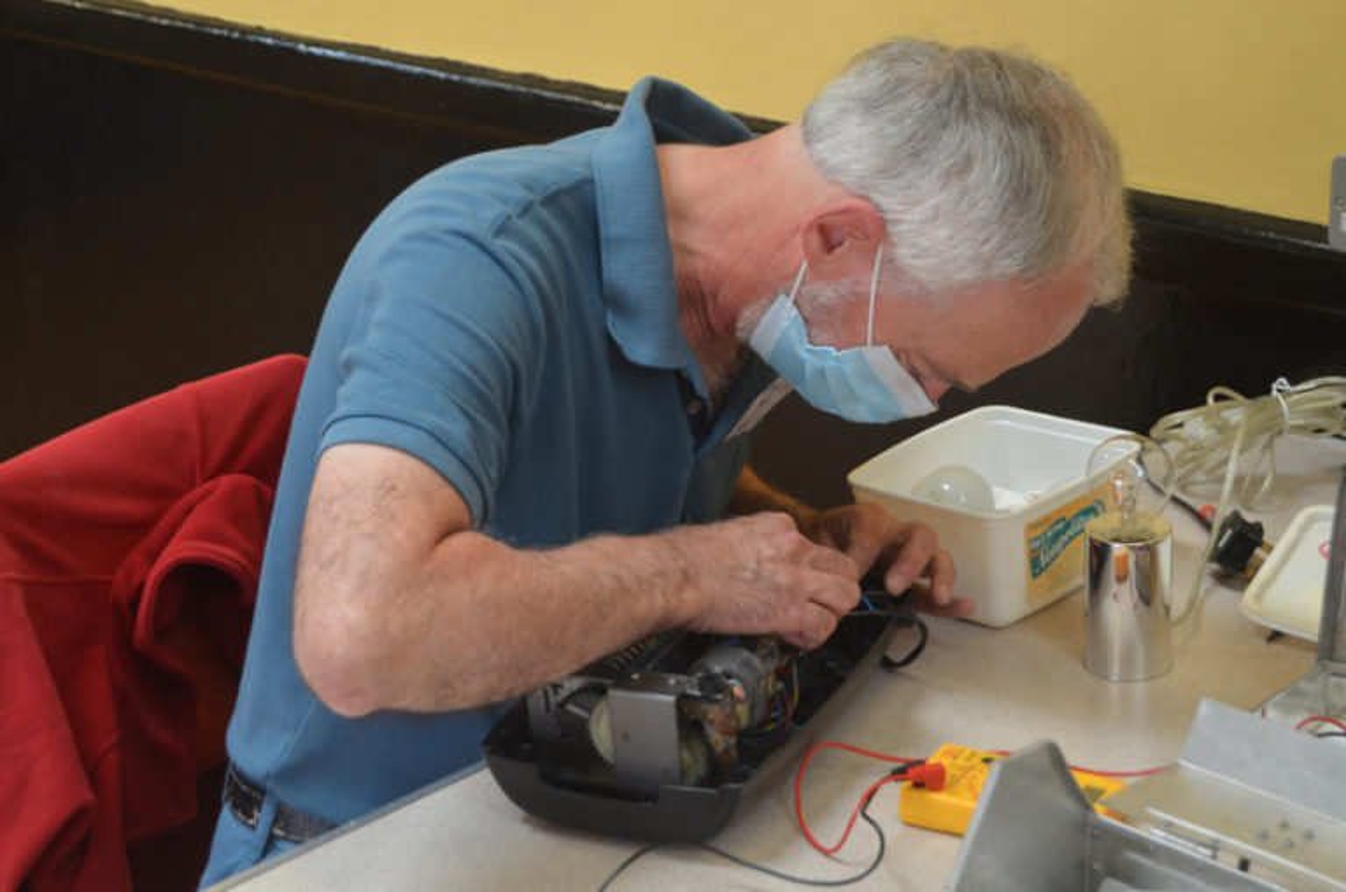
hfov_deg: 28.1
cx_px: 673
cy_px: 446
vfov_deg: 18.9
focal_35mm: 72
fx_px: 2687
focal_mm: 48
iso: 640
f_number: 5.3
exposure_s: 1/60
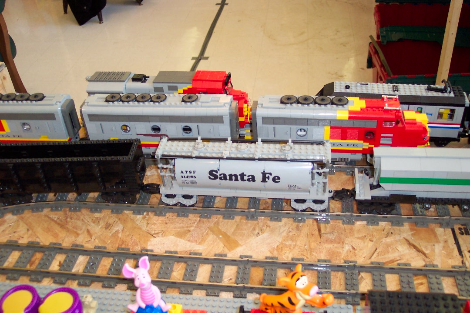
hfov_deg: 50.7
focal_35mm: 38
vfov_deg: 35.1
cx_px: 235
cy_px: 156
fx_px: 496
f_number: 2.8
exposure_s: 1/45
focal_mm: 8
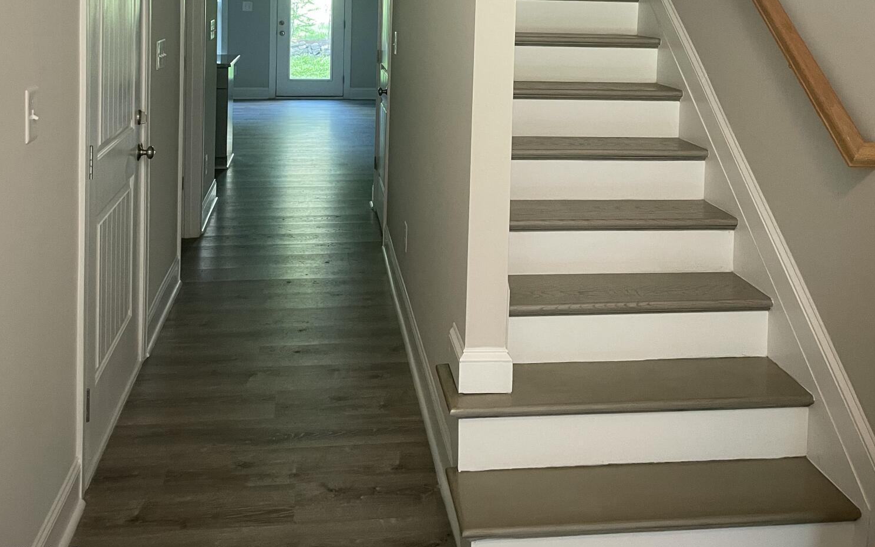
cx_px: 436
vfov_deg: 32.3
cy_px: 27
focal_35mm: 37
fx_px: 882
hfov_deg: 52.8
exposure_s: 1/60
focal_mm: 4.2
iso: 200
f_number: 1.6
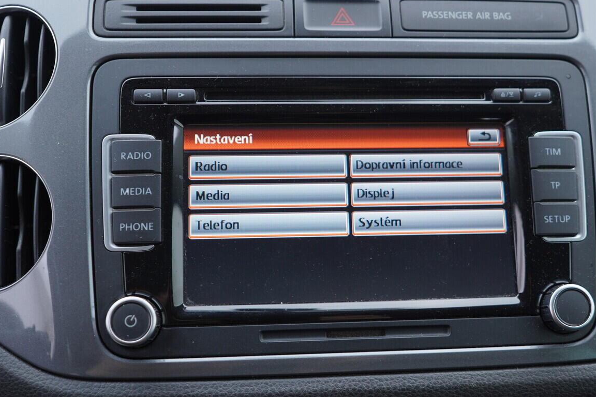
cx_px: 336
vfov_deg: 29.8
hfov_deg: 43.5
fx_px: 745
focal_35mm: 45
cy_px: 219
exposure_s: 1/40
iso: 125
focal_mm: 24
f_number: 2.8
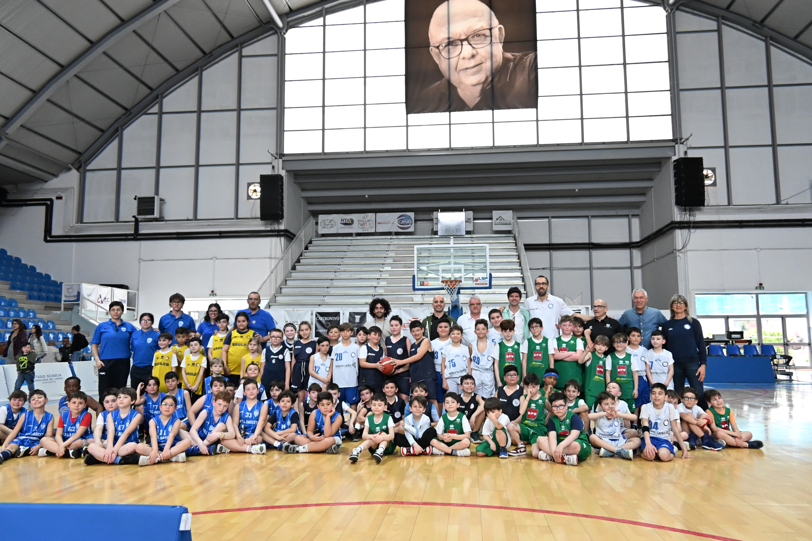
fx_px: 609
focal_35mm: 27
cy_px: 270
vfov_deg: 47.9
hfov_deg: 67.4
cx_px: 406
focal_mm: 18
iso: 3200
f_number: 3.5
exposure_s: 1/640
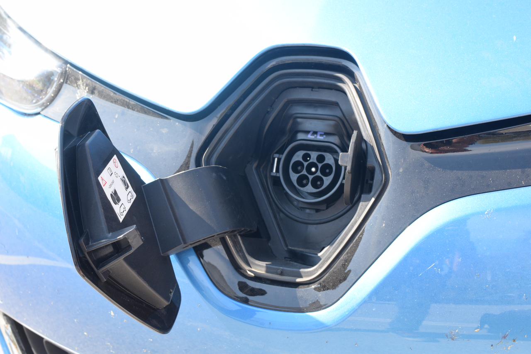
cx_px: 266
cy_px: 177
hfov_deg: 37.9
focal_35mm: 52
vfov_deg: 25.7
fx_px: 774
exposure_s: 1/200
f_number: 7.1
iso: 400
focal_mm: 35
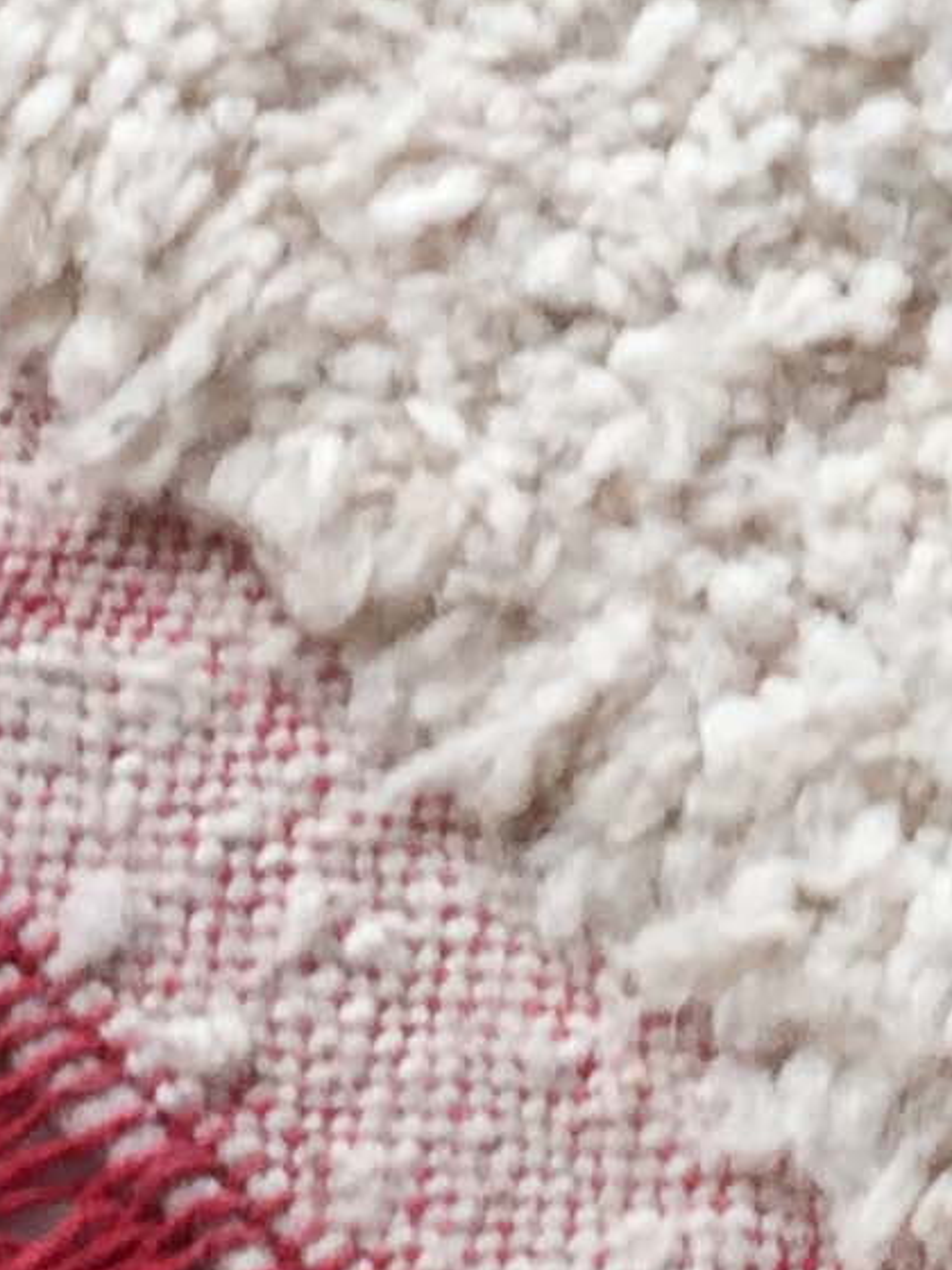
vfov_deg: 11.4
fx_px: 6197
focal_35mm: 169
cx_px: 2060
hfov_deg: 8.3
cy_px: -302
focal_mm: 4.15
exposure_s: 1/50
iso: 32
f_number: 2.2
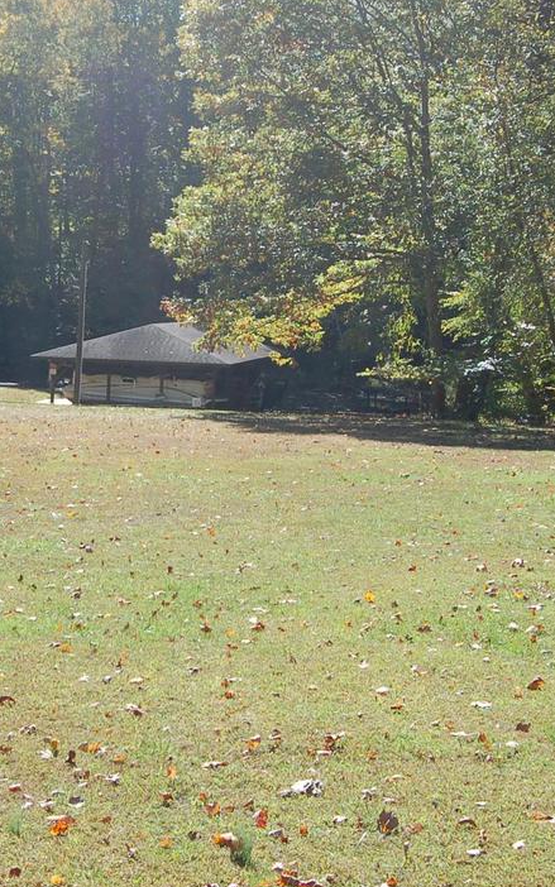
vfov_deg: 28.5
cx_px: 139
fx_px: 1743
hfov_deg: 18.0
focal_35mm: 72
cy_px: 376
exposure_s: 1/200
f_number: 8
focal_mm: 23
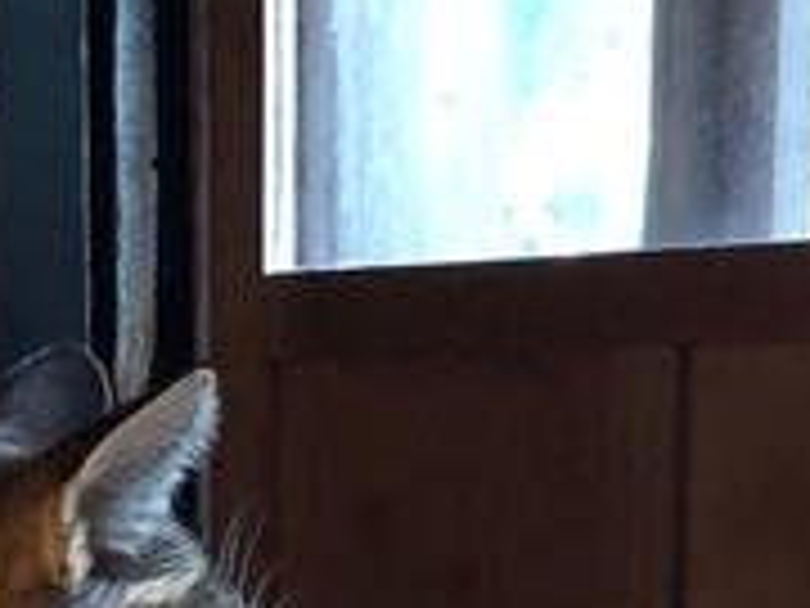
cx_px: -166
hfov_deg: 12.1
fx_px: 3721
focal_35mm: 159
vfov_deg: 9.1
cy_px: 914
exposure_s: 1/4
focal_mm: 4
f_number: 1.8
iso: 100
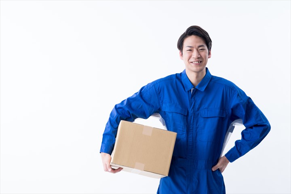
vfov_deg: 16.1
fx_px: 687
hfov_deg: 23.9
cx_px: 146
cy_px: 97
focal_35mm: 85
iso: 100
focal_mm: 85
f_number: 8
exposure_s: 1/125
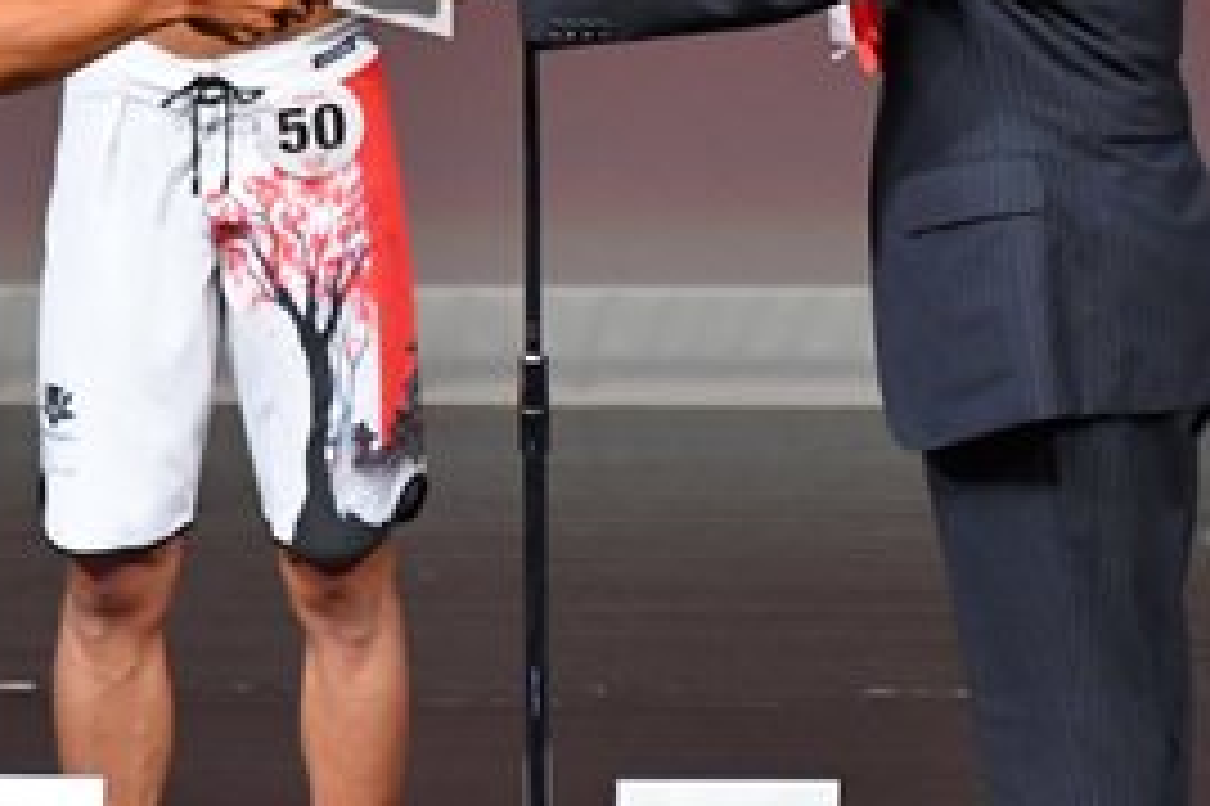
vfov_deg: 1.5
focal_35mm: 908
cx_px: 794
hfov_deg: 2.3
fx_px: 30499
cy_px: 315
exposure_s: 1/400
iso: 4000
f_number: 5.6
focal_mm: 210
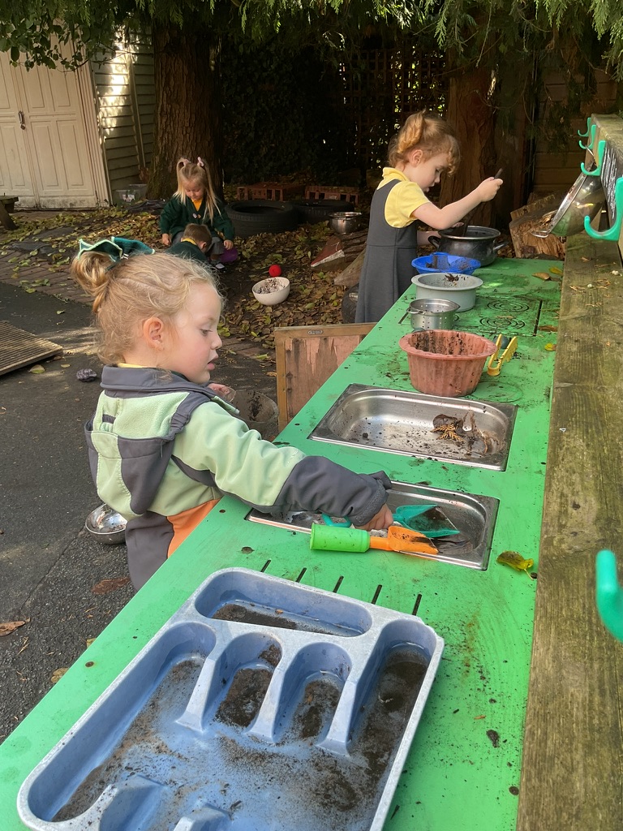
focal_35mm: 29
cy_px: 416
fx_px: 696
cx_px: 312
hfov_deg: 48.2
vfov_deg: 61.7
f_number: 1.8
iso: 16
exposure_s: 1/121
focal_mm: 3
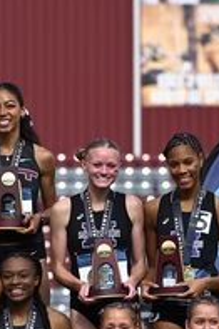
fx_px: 3199
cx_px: -17
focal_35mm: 350
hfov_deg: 3.9
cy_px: 281
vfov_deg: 5.9
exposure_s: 1/1600
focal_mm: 115
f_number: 3.2
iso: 100
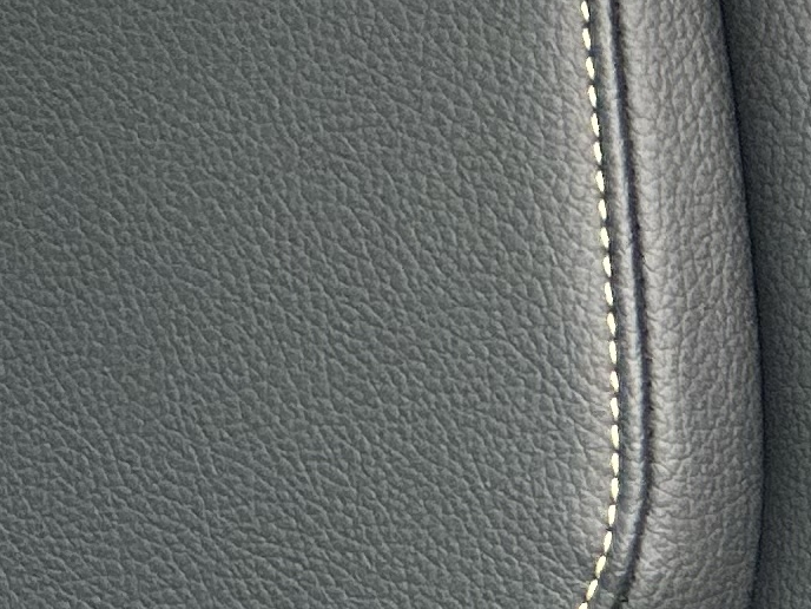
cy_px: 902
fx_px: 10566
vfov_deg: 3.3
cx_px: 44
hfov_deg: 4.4
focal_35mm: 451
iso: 250
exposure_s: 1/102
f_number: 2.8
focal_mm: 9
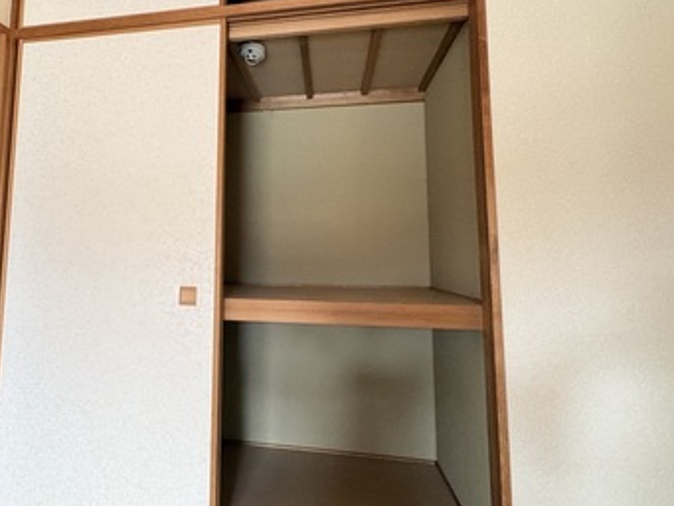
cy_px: 211
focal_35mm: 23
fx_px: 448
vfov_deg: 58.6
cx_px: 235
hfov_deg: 72.1
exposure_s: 1/60
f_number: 2.2
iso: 640
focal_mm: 2.22
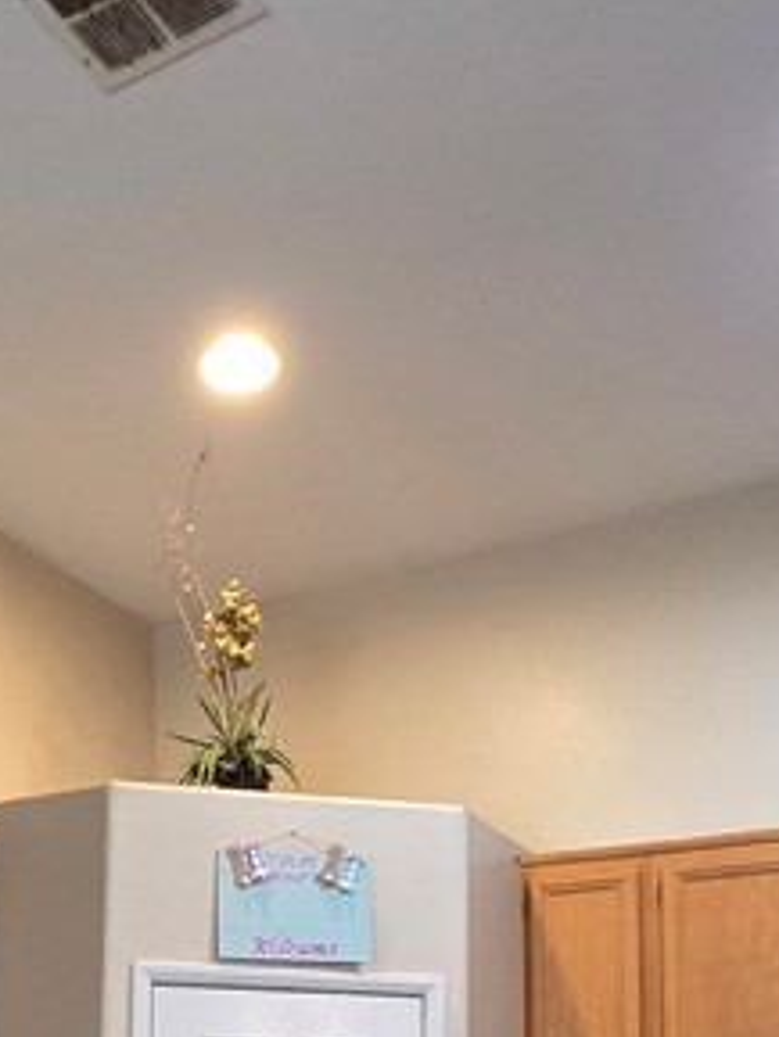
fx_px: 1379
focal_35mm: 46
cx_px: 90
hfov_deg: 30.3
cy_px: 1080
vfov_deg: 36.3
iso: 640
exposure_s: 1/60
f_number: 2.2
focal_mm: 2.2
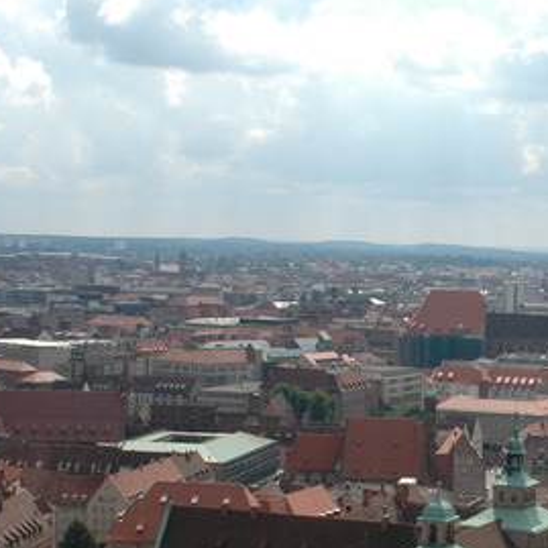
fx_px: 1522
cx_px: 625
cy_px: 369
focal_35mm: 85
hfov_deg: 19.4
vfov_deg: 20.3
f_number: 10
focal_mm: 28
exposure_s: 1/400
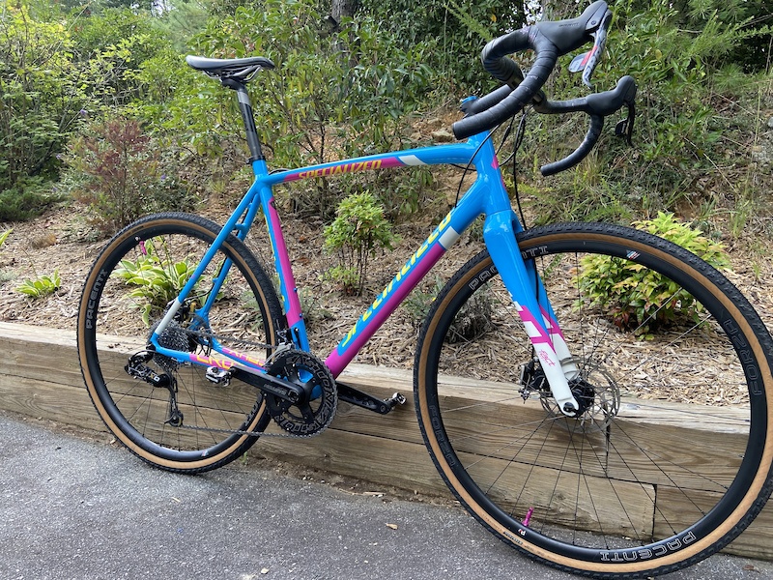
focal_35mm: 26
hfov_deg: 67.3
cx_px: 386
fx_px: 581
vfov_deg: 53.1
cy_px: 290
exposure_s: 1/229
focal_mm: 4.25
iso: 32
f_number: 1.8
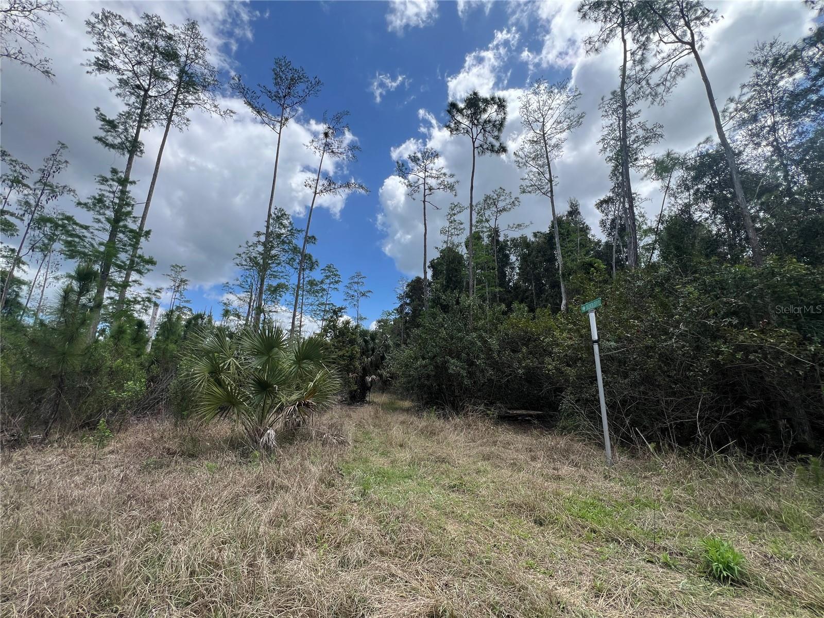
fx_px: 309
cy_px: 309
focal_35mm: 13
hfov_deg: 106.2
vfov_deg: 89.9
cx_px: 412
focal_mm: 1.57
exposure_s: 1/1325
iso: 32
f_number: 1.8
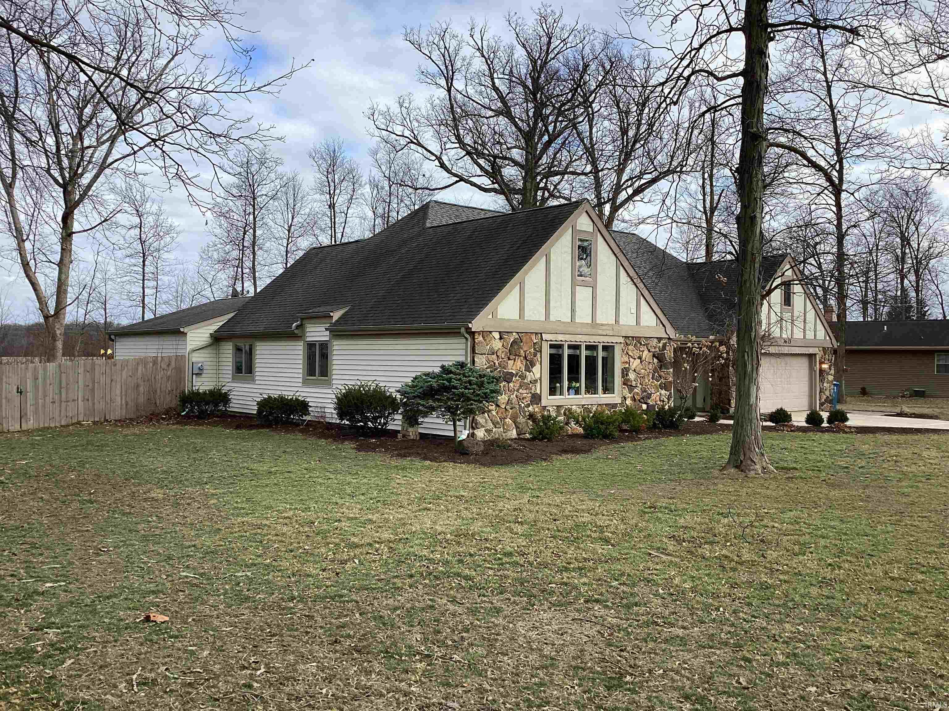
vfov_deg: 45.4
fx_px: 850
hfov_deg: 58.4
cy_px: 356
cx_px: 474
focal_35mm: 31
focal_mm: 3.3
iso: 25
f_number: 2.4
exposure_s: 1/590
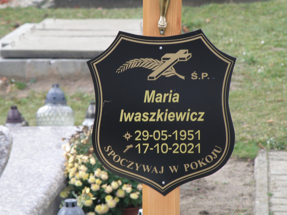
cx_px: 144
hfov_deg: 14.9
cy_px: 108
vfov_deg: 11.2
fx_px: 1094
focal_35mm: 132
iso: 125
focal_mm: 23.37
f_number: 4.3
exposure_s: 1/80
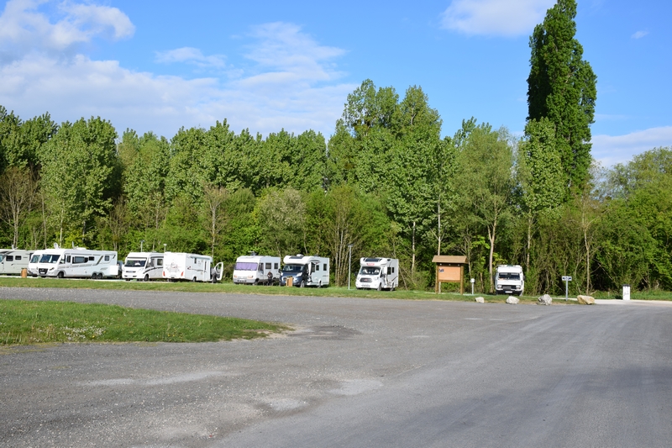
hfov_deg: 53.1
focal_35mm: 36
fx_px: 672
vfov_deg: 36.9
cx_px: 336
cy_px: 224
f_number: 10
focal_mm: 24
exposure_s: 1/400
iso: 200
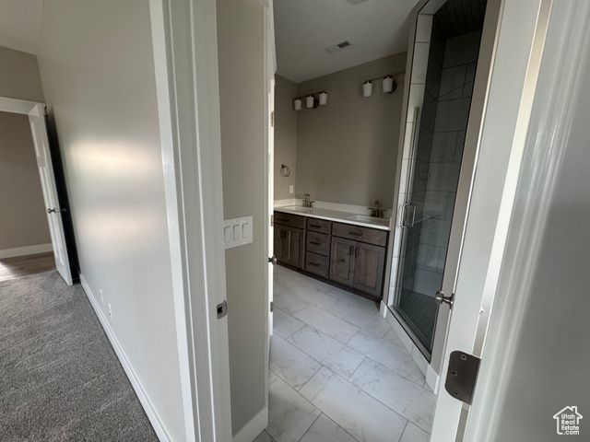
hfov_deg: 102.1
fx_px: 239
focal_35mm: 14
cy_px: 221
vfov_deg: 85.7
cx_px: 295
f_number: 2.2
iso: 320
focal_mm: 2.22
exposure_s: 1/120
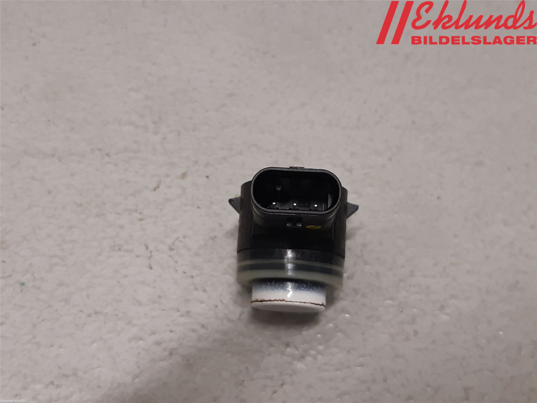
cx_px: 268
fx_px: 403
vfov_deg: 53.1
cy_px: 202
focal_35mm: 26
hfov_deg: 67.3
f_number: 1.7
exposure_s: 1/50
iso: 125
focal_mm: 3.93
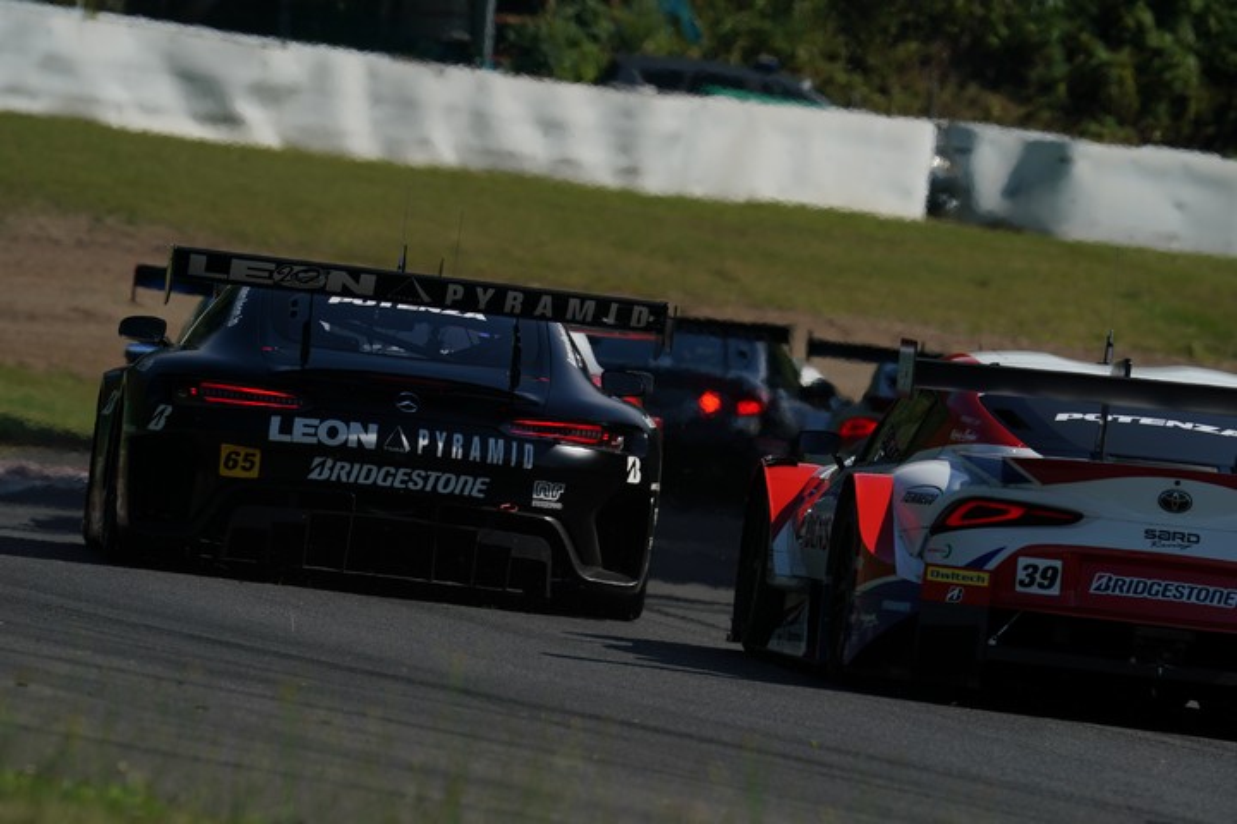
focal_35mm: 456
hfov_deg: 4.5
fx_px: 15667
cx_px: 618
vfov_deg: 3.0
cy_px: 412
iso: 200
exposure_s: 1/1000
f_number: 10
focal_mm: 456
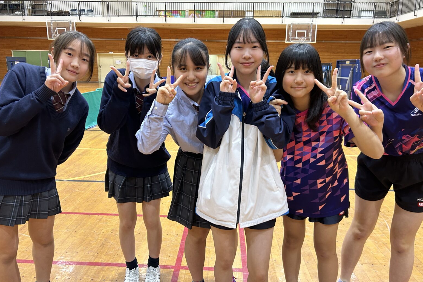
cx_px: 212
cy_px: 143
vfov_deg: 46.4
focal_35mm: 28
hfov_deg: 65.5
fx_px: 329
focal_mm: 5.7
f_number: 1.5
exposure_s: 1/50
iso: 200
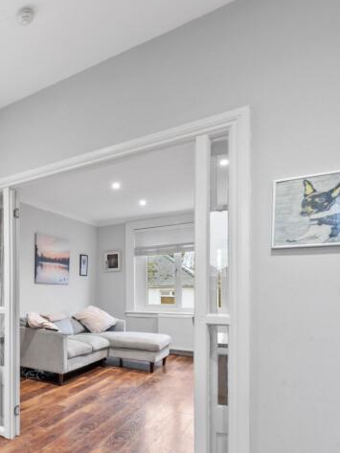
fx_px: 327
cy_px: 302
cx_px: -38
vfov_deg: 67.5
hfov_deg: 42.5
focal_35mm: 25
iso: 800
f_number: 22
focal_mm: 12
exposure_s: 6
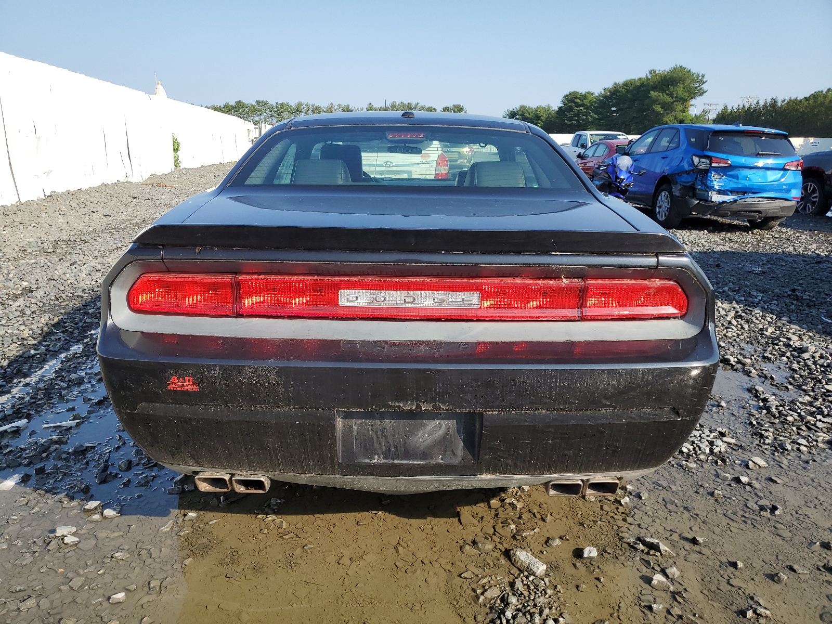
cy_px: 312
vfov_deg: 53.1
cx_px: 416
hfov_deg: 67.3
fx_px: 625
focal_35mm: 26
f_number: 1.5
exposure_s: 1/2000
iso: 50
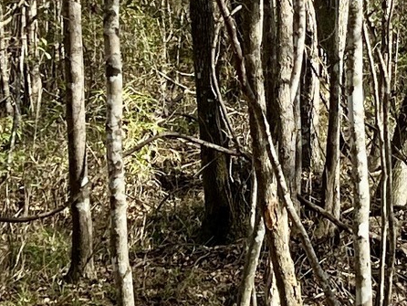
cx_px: 378
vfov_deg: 8.3
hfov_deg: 11.0
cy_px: 74
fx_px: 2106
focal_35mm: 179
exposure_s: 1/714
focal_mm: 5.7
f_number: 1.5
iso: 50
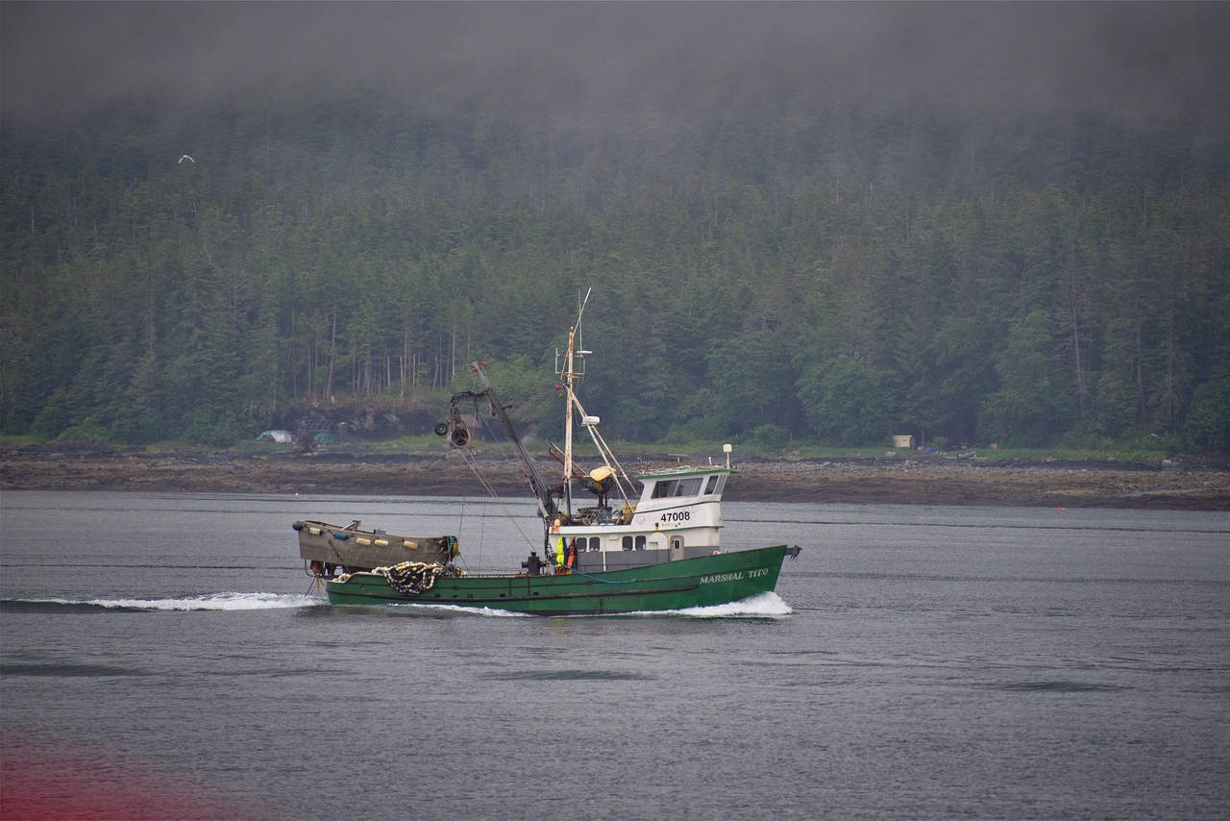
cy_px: 410
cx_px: 615
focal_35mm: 300
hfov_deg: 6.9
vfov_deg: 4.6
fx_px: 10252
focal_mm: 300
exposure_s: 1/640
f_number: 5.6
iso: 640
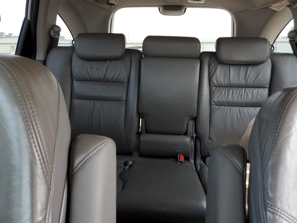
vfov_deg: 53.1
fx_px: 223
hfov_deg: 67.3
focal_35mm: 26
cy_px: 112
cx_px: 148
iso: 50
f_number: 1.5
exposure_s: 1/161
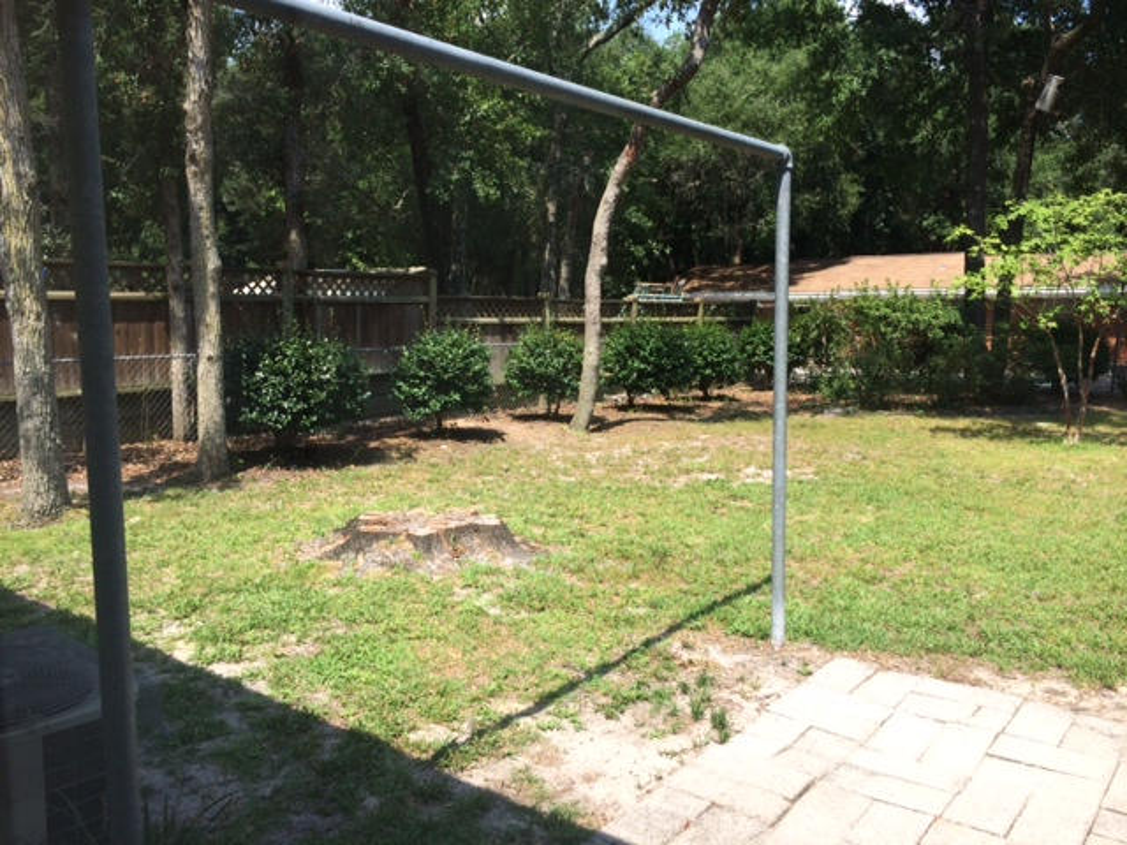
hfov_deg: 60.0
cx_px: 564
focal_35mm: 30
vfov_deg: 46.8
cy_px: 422
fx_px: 977
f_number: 2.2
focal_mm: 4.12
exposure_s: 1/1208
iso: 32
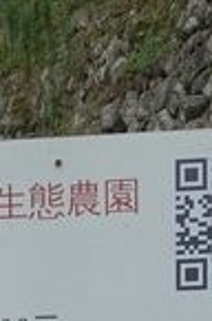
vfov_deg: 15.6
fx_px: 1030
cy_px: 545
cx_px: -33
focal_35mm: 116
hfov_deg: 11.5
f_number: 4
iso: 125
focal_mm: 8.8
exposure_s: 1/125
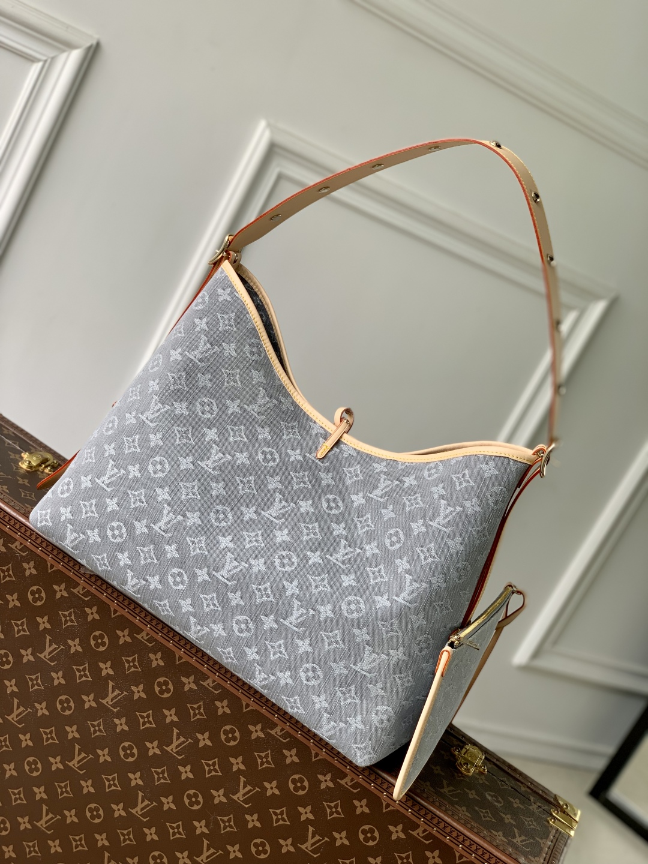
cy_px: 432
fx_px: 1298
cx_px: 324
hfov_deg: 28.0
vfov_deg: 36.8
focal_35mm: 52
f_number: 2.4
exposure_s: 1/122
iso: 16
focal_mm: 6
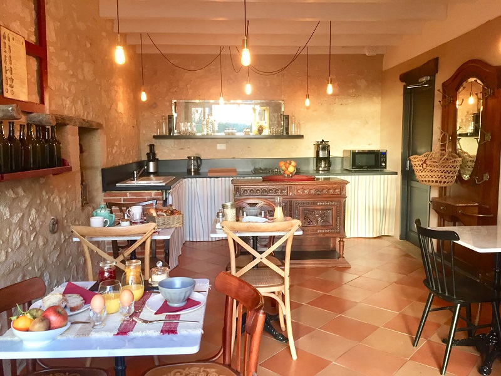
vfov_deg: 48.2
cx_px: 250
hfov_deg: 61.7
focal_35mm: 29
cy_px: 188
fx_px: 420
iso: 50
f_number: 2.2
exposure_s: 1/33
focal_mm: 4.15
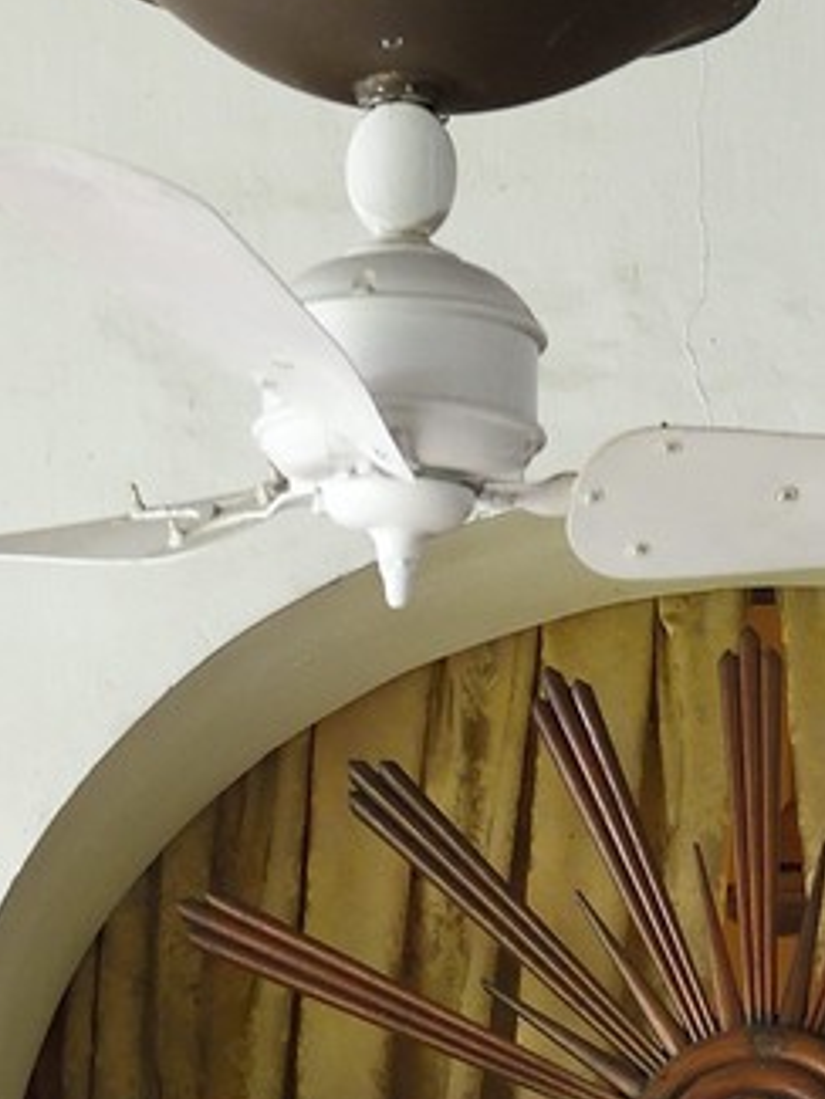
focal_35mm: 227
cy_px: 2286
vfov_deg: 8.2
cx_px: 661
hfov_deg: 6.5
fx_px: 7209
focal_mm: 48
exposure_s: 1/40
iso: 1600
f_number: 5
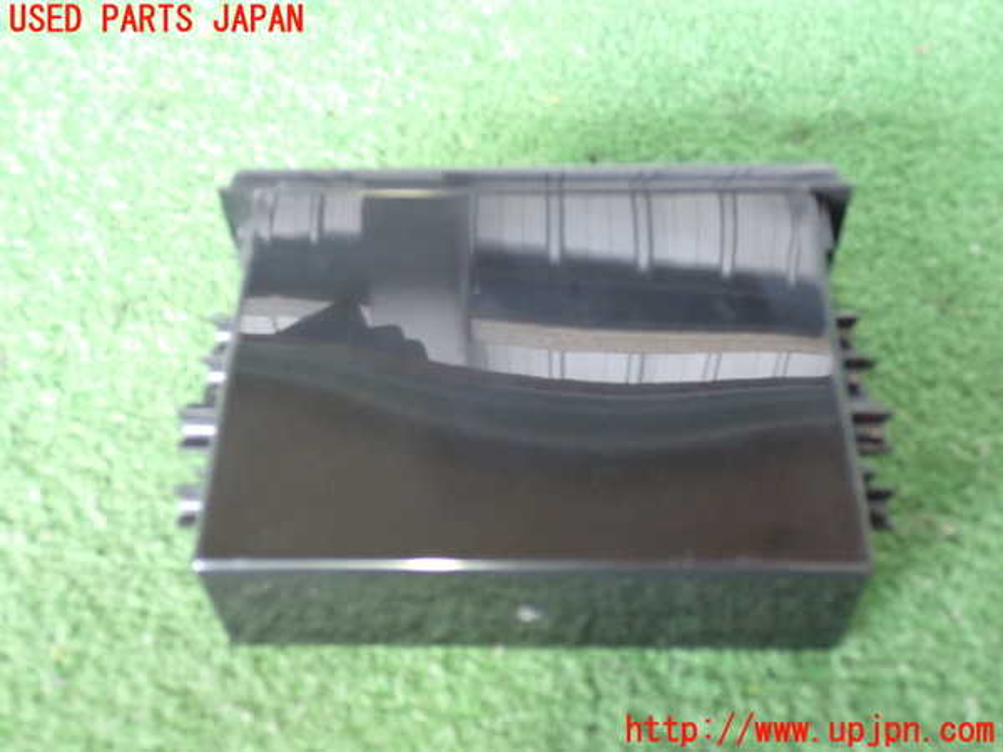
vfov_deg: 35.1
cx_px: 502
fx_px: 1188
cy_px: 376
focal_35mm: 41
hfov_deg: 45.8
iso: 800
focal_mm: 7.31
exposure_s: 1/20
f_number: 2.8
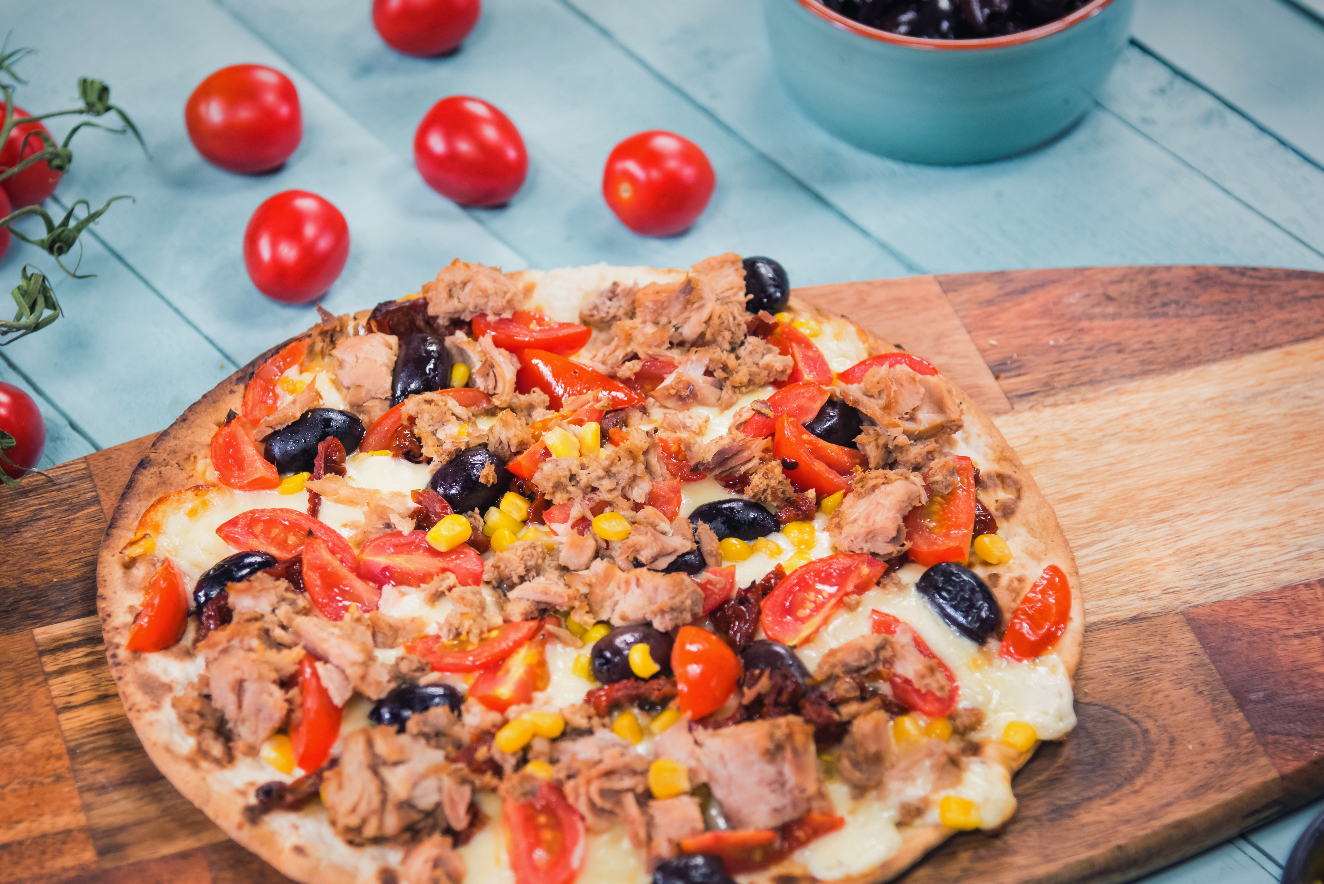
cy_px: 532
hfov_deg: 20.0
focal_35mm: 102
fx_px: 3752
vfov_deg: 13.4
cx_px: 563
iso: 500
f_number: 4
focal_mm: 66
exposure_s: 1/200
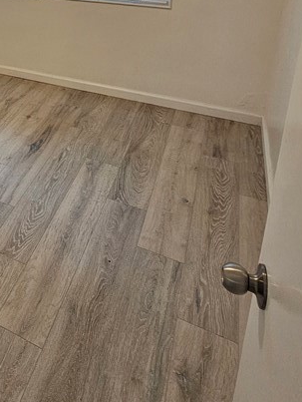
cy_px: 27
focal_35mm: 33
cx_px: -20
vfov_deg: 48.4
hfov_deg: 37.1
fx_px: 383
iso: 125
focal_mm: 2.2
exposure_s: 1/60
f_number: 2.2
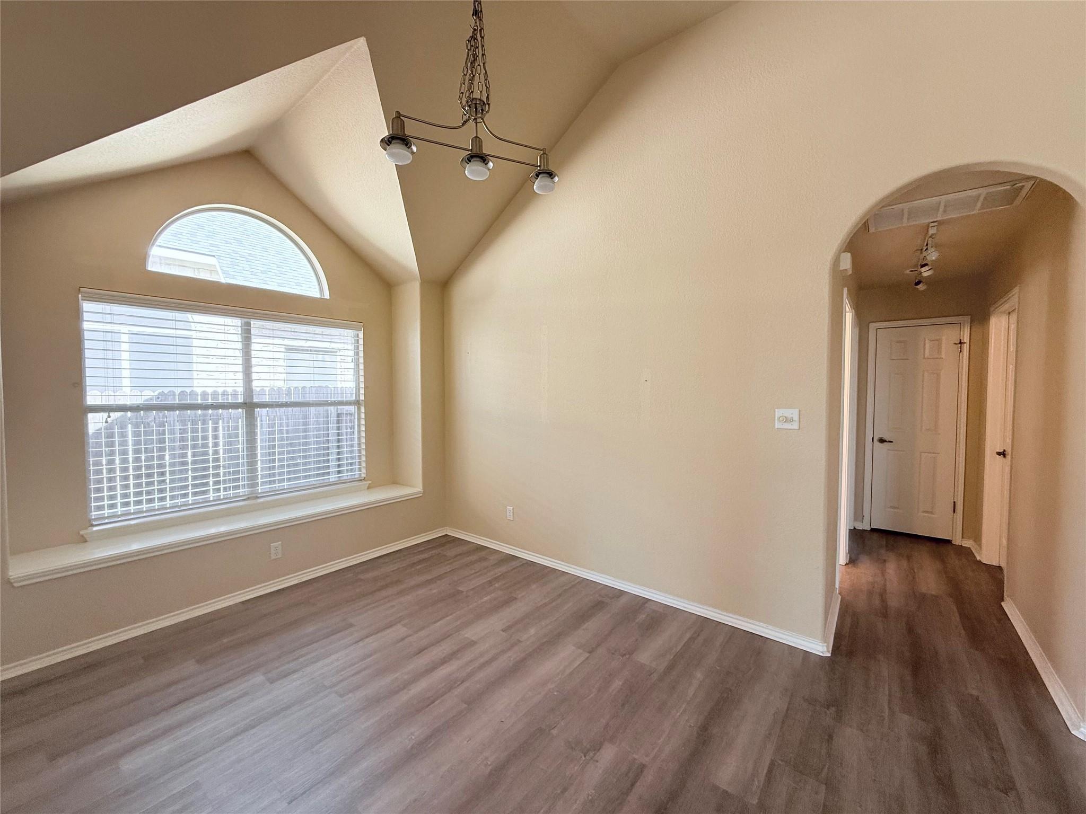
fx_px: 439
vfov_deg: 85.7
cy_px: 407
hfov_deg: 102.1
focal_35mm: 14
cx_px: 543
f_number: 2.2
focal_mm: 2.22
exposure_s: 1/99
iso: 200
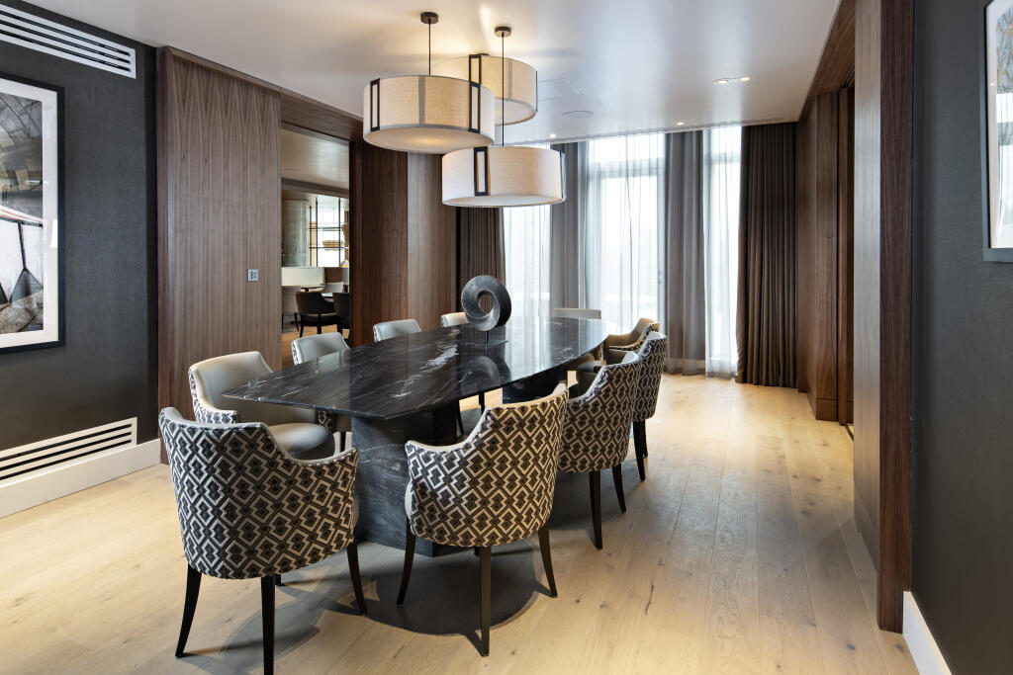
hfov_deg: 86.9
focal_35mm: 19
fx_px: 535
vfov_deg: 64.6
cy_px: 338
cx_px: 506
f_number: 9
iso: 160
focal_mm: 19
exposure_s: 1/1.25
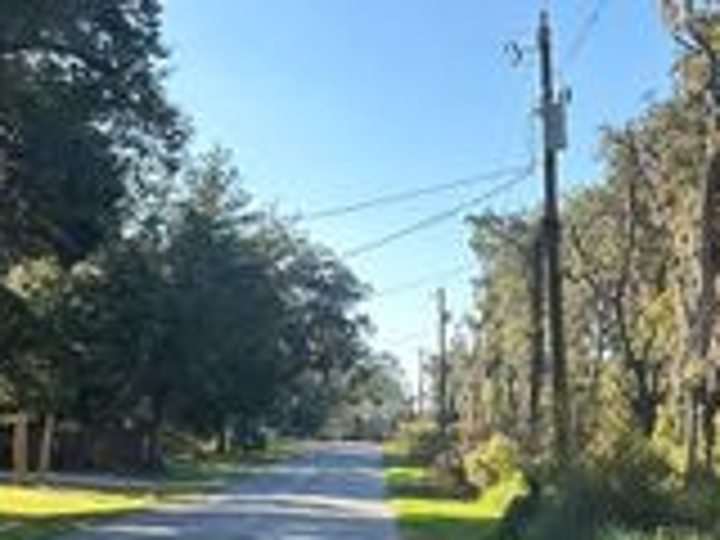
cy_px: 412
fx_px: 1560
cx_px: 500
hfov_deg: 25.8
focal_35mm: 75
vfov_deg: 19.5
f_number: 1.78
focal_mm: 6.86
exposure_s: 1/1183
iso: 80
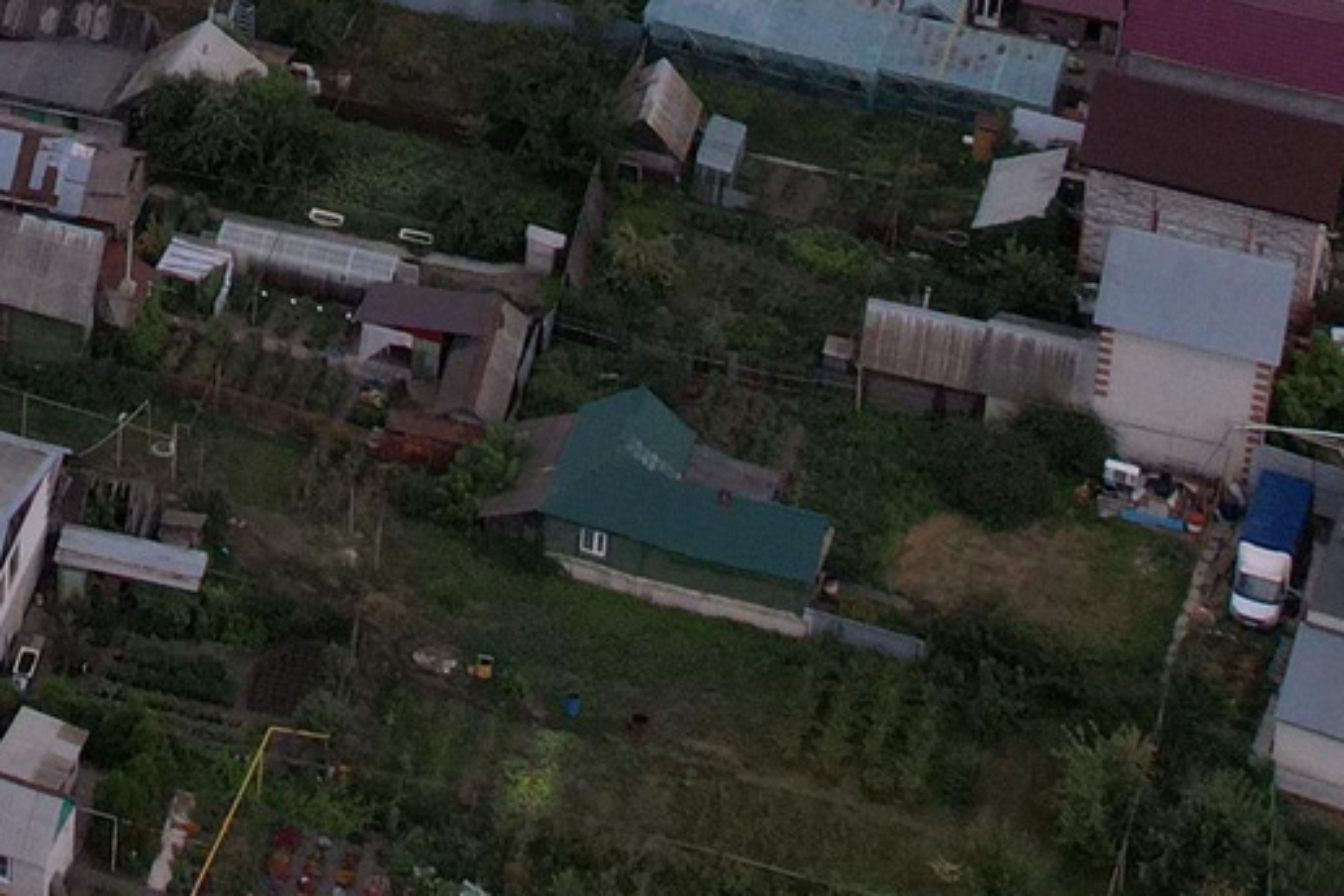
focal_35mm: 109
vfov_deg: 11.0
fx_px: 4070
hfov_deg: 17.5
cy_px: -1128
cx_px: -445
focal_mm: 8.38
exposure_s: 1/200
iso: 400
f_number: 2.8
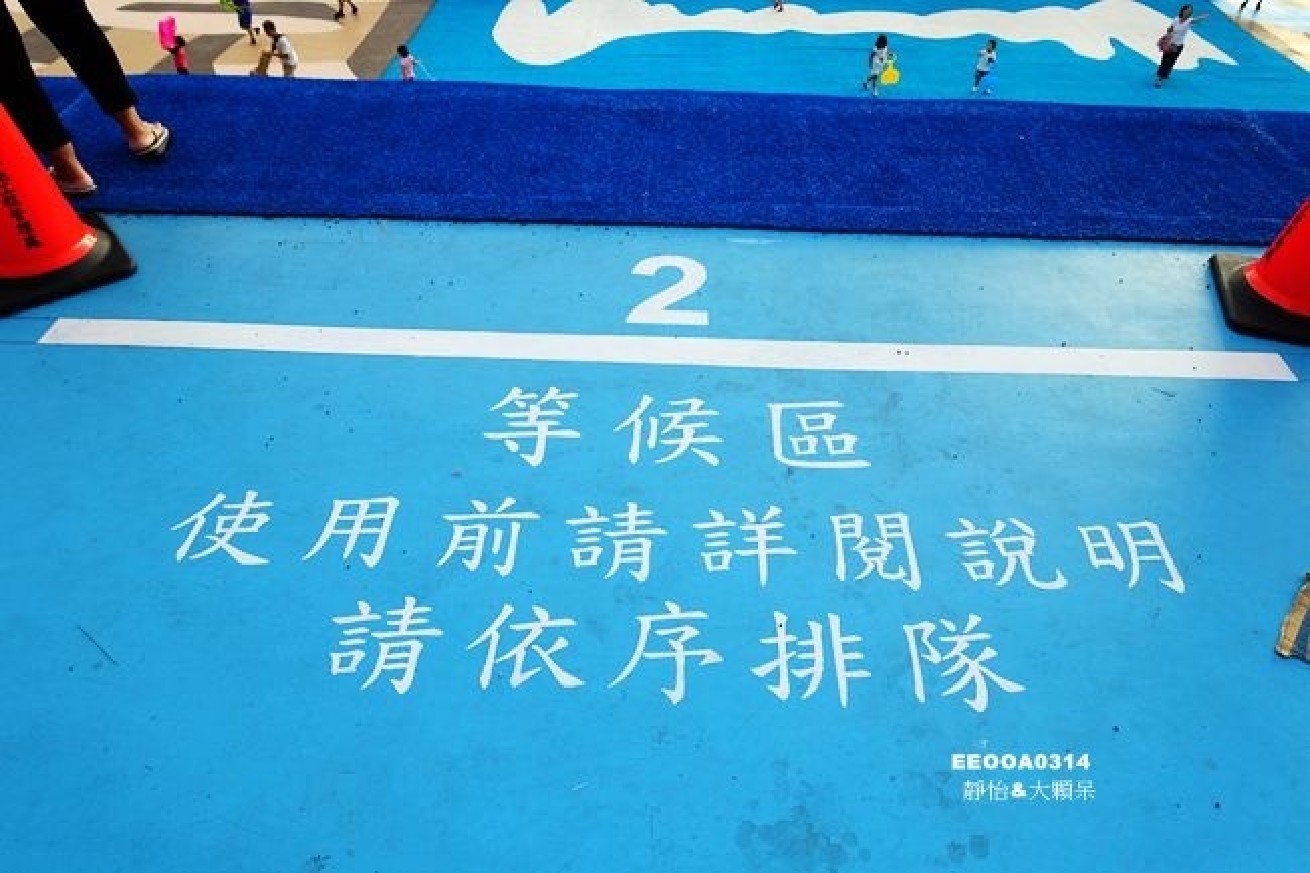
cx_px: 655
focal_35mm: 24
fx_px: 873
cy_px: 436
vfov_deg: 53.1
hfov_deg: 73.8
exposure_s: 1/250
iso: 125
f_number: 4
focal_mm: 8.8
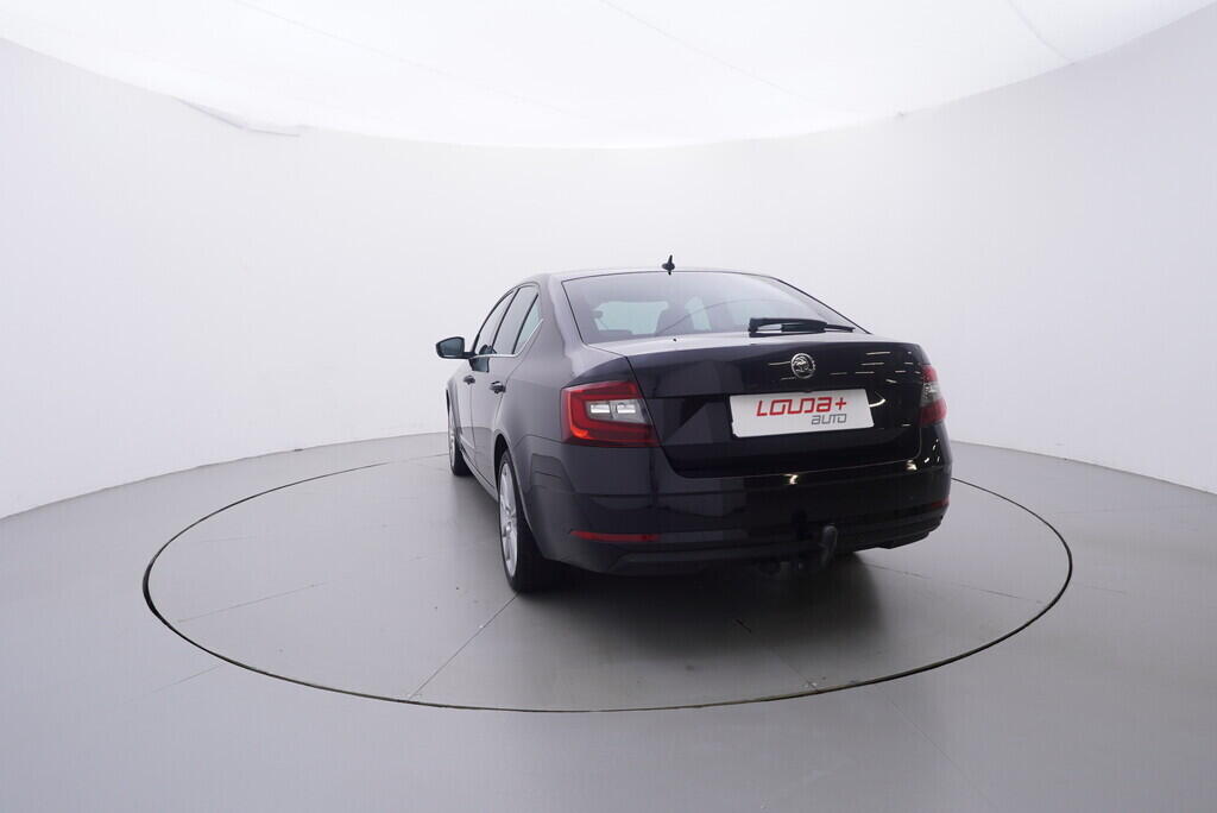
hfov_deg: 77.3
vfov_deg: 56.2
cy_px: 406
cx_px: 608
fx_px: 761
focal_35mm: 22
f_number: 5
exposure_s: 1/80
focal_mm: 15
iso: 200
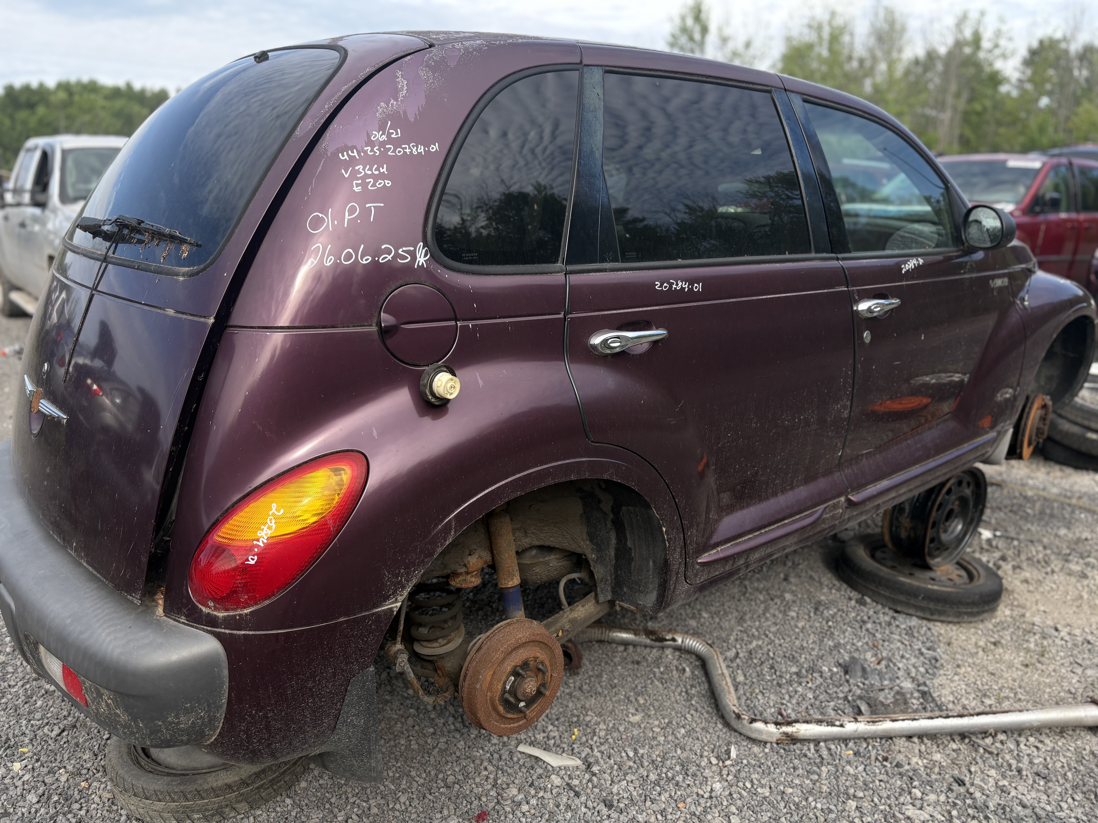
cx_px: 549
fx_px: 825
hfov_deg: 67.3
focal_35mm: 26
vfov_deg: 53.1
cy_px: 412
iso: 50
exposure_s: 1/1587
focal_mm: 5.96
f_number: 1.6
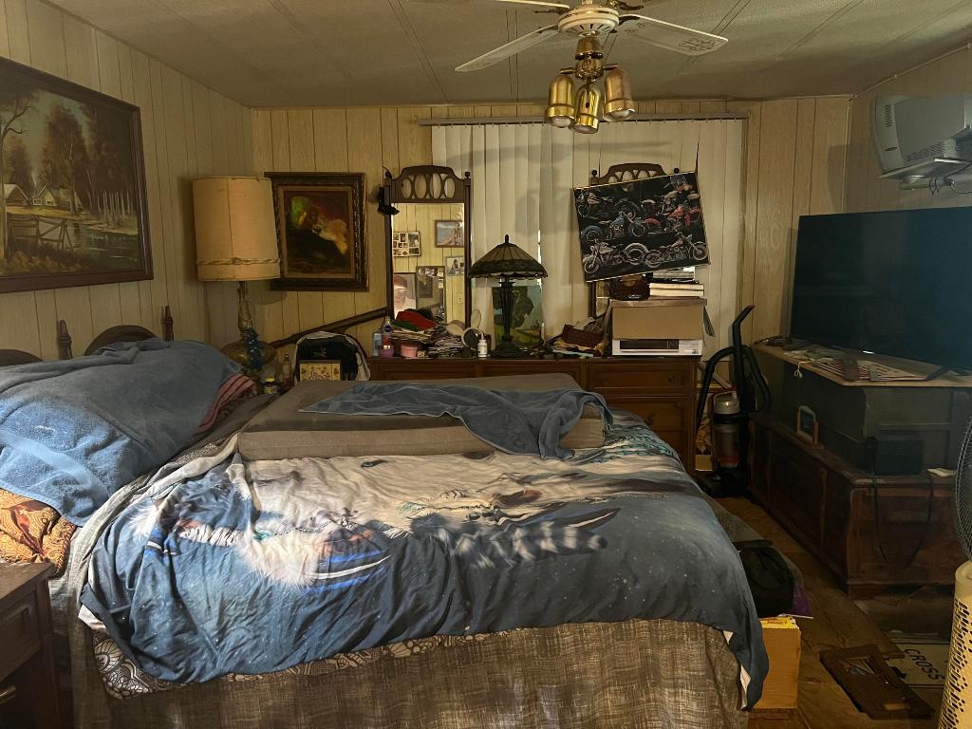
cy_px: 364
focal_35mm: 26
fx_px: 730
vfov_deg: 53.1
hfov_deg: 67.3
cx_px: 486
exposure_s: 1/30
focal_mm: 5.7
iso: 640
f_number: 1.5
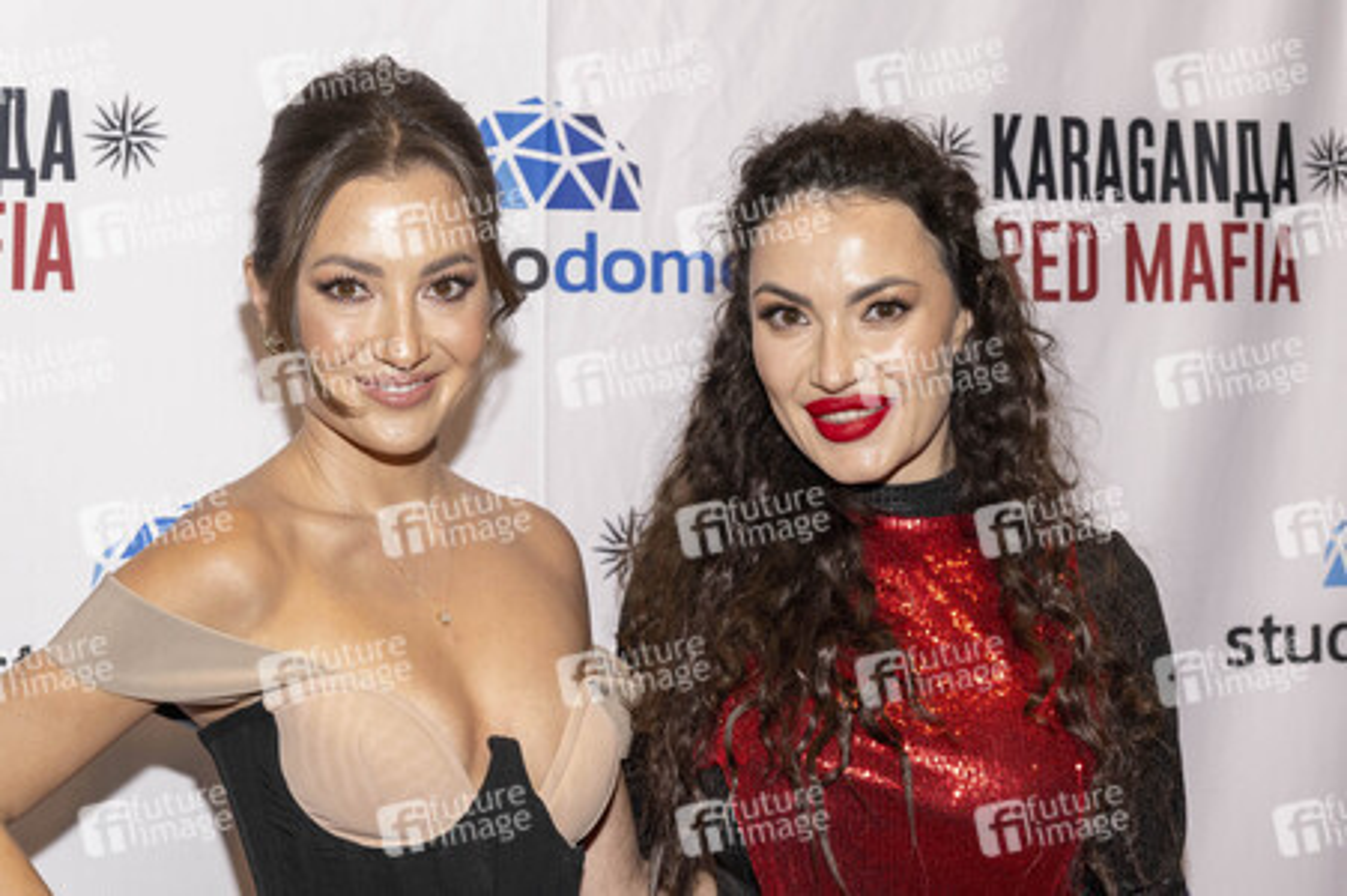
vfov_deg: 23.0
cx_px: 674
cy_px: 448
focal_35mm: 59
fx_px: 2206
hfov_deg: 34.0
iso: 800
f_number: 5.6
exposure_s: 1/200
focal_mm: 59
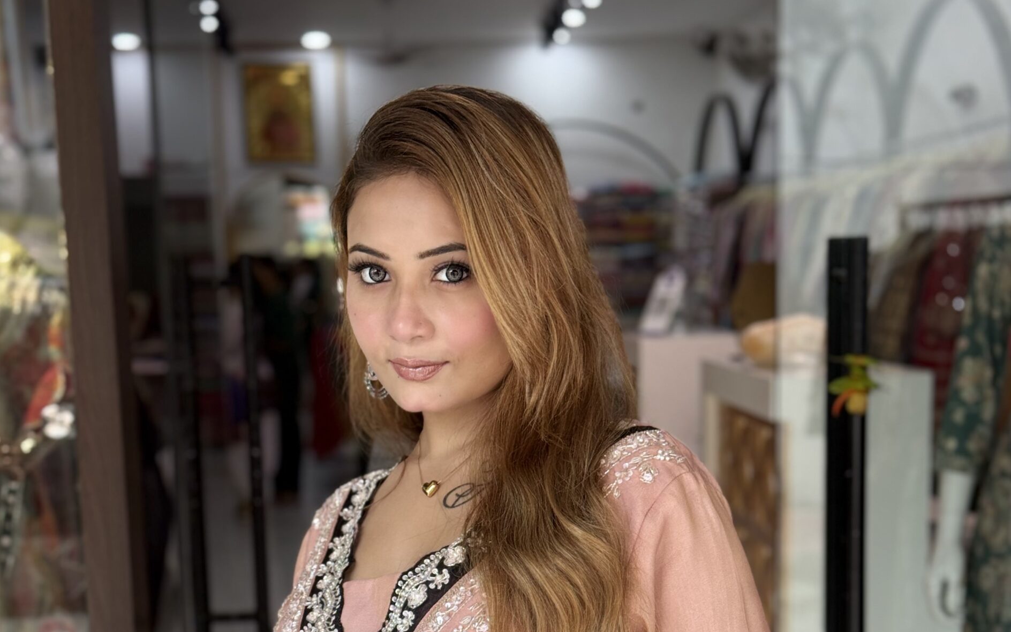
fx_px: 1901
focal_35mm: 69
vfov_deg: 18.6
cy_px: 571
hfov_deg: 29.8
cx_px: 506
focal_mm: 6.76
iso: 50
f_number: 1.78
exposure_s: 1/100
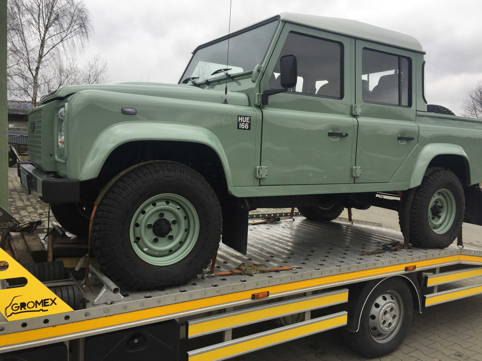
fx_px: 404
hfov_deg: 61.7
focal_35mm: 29
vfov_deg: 48.2
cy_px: 180
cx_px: 241
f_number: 2.2
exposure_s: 1/344
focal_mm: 4.15
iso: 32
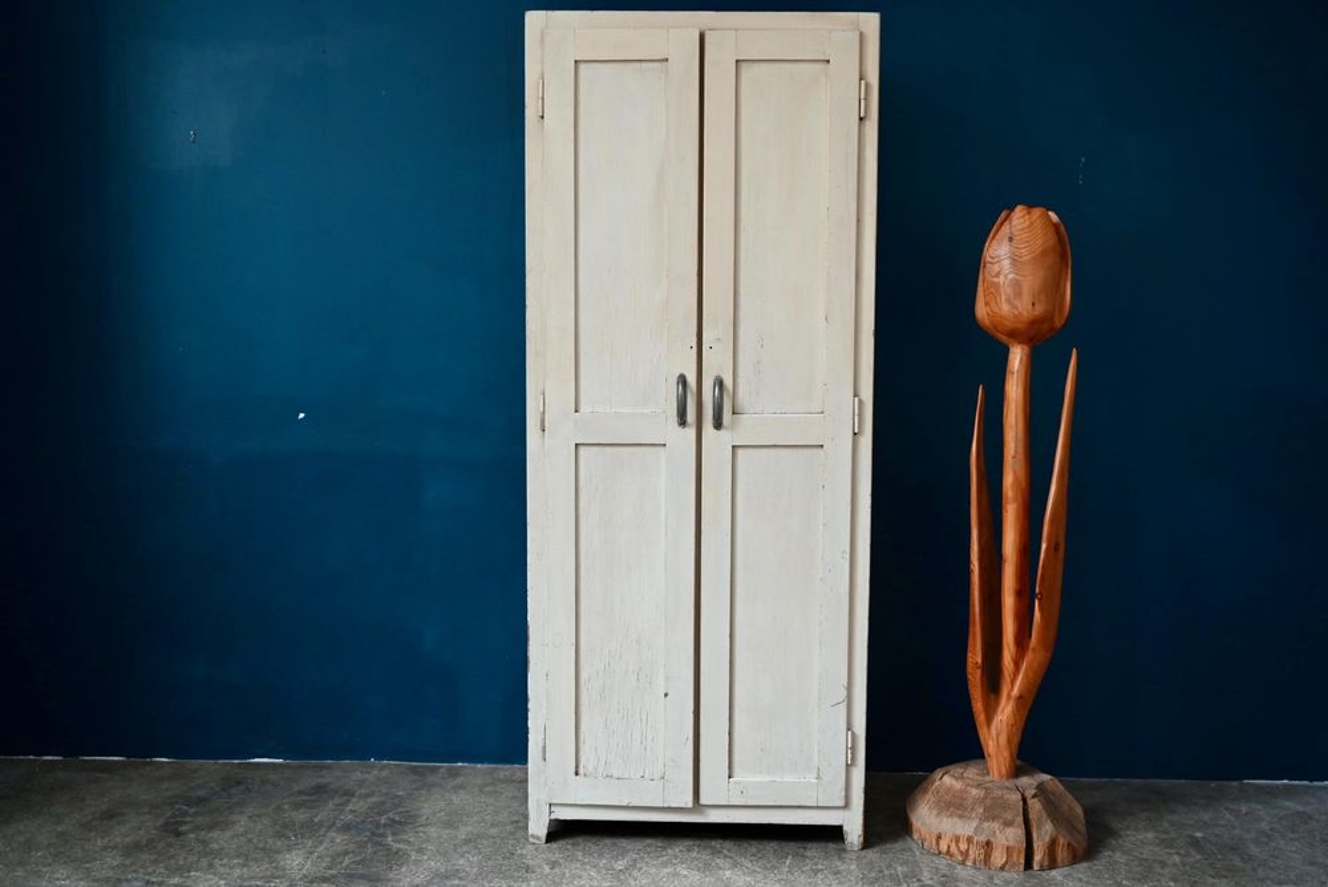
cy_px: 444
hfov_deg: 54.4
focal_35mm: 35
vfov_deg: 37.9
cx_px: 664
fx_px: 1292
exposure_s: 1/40
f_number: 4
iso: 900
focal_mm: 35
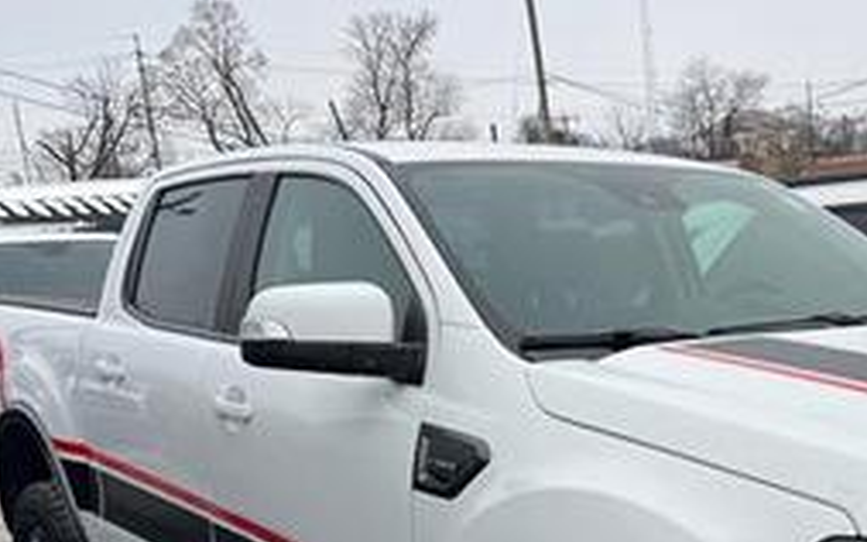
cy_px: 535
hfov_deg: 35.7
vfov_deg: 22.7
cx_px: 696
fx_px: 1299
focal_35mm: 55
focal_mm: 5.7
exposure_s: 1/705
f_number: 1.5
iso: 50
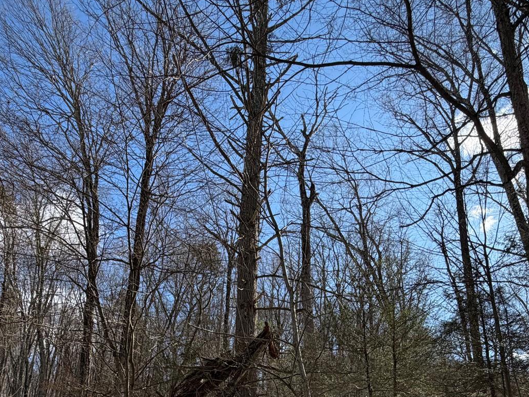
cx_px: 270
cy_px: 382
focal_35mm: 28
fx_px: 428
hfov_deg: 63.4
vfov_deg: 43.7
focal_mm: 2.22
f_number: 2.2
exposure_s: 1/770
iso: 32
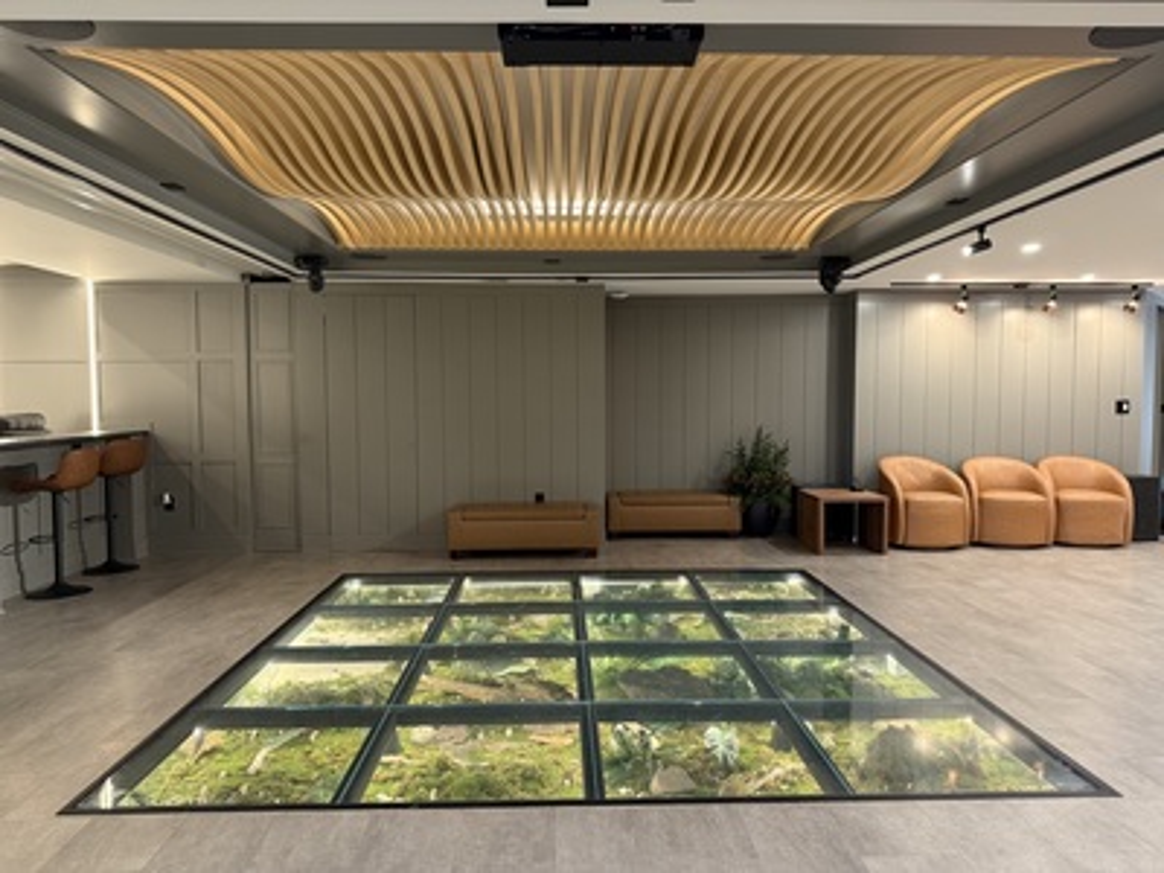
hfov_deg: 71.6
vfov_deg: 56.8
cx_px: 582
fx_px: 807
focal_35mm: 24
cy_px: 436
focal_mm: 6.76
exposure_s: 1/60
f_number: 1.78
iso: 320
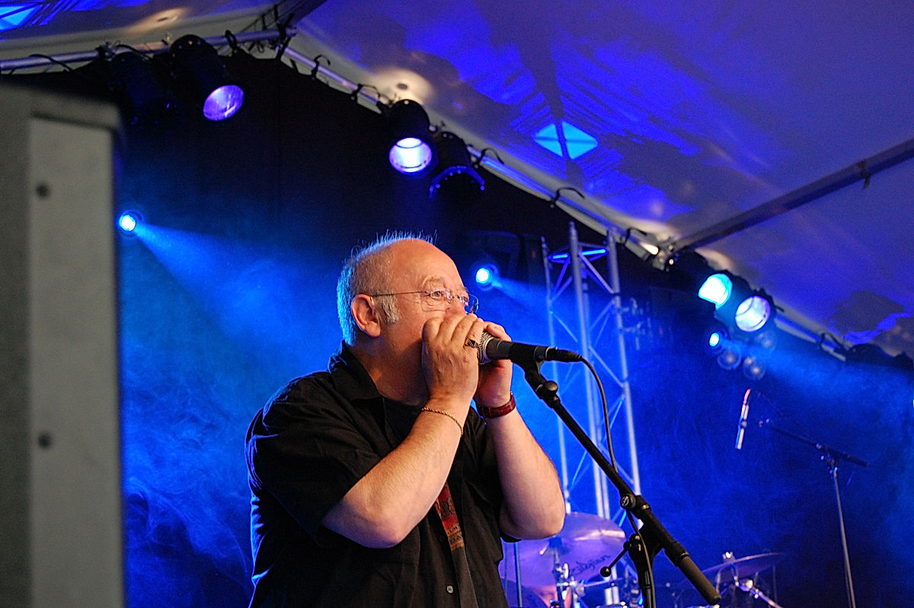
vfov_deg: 19.7
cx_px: 457
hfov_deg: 29.3
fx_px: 1750
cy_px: 304
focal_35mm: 69
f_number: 5.3
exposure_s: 1/13
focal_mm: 46
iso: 800
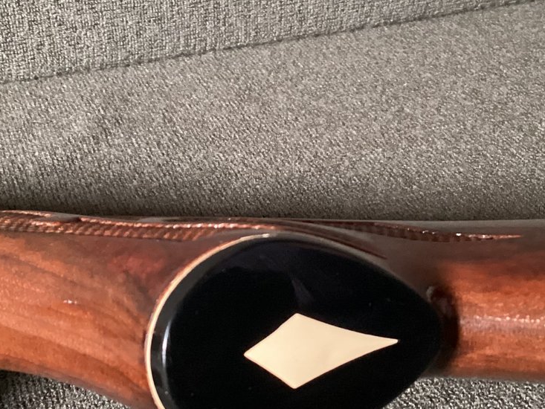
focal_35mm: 64
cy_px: 249
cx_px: 258
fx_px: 1008
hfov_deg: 30.3
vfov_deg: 22.9
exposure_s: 1/24
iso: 640
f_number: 2.4
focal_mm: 3.3
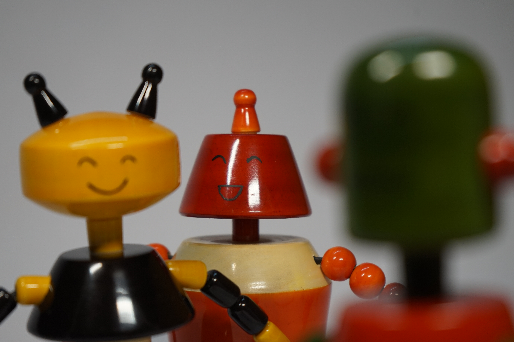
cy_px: 187
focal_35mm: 77
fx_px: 1099
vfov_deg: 17.7
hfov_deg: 26.3
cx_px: 268
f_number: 5.6
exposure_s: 1/200
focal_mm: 70
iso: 640
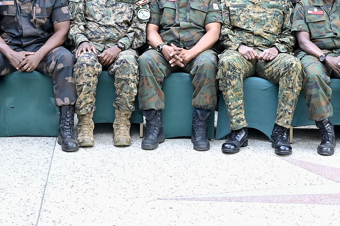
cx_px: 264
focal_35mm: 97
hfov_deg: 20.8
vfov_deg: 13.8
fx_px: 916
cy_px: -28
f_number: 4.5
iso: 800
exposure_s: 1/250
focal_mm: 24
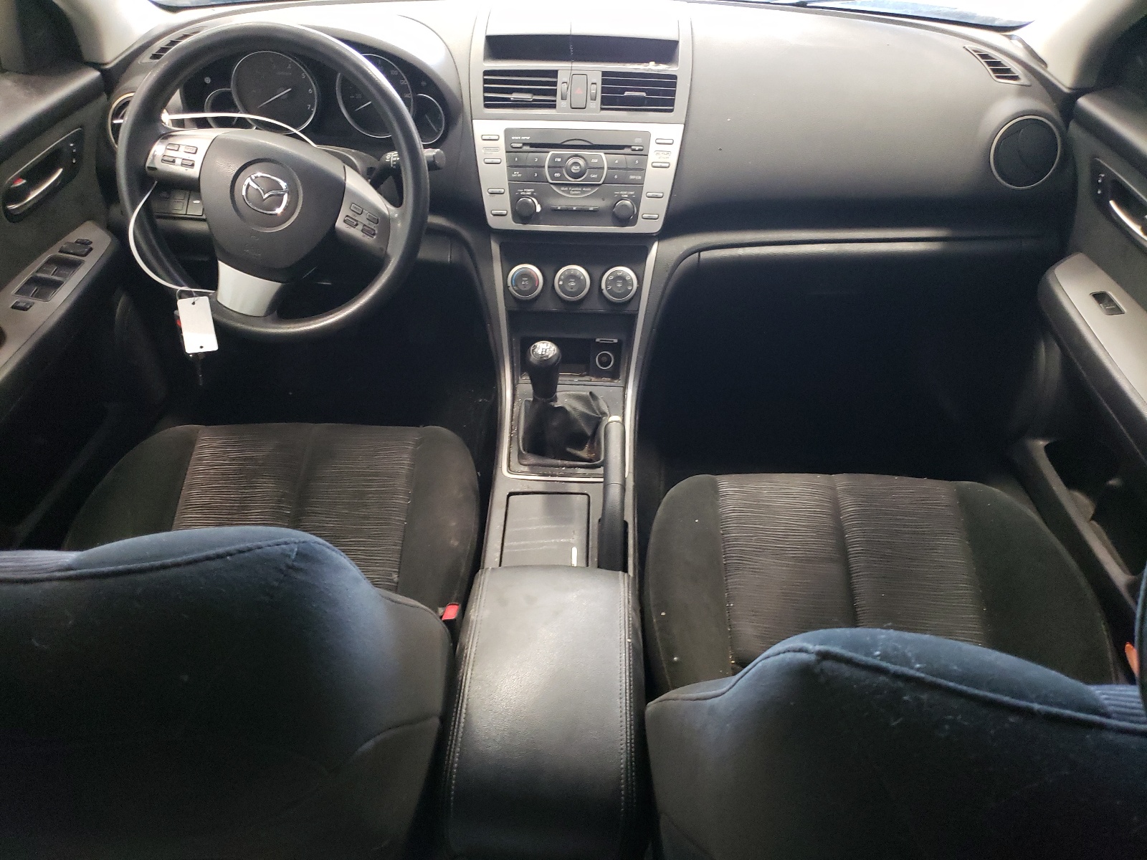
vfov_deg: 53.1
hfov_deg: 67.3
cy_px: 430
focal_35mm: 26
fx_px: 862
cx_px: 574
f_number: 1.5
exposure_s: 1/30
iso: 354
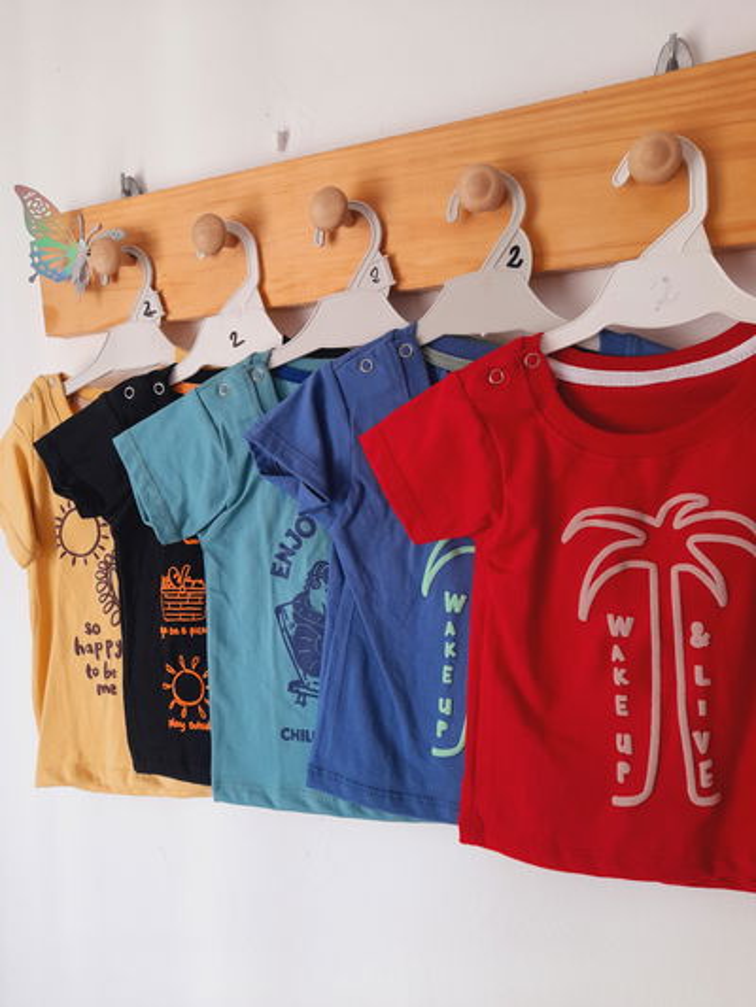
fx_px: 728
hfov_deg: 54.9
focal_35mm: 25
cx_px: 378
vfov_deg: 69.4
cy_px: 504
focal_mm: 4.6
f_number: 2
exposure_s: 1/33
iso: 100
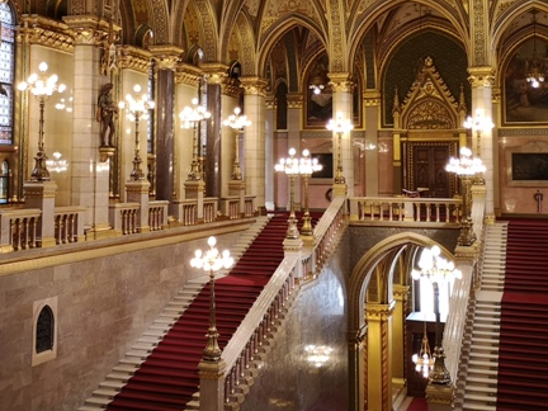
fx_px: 792
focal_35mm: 50
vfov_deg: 28.8
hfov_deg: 38.0
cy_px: 113
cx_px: 208
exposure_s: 1/33.3
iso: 250
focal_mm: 3.95
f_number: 1.8
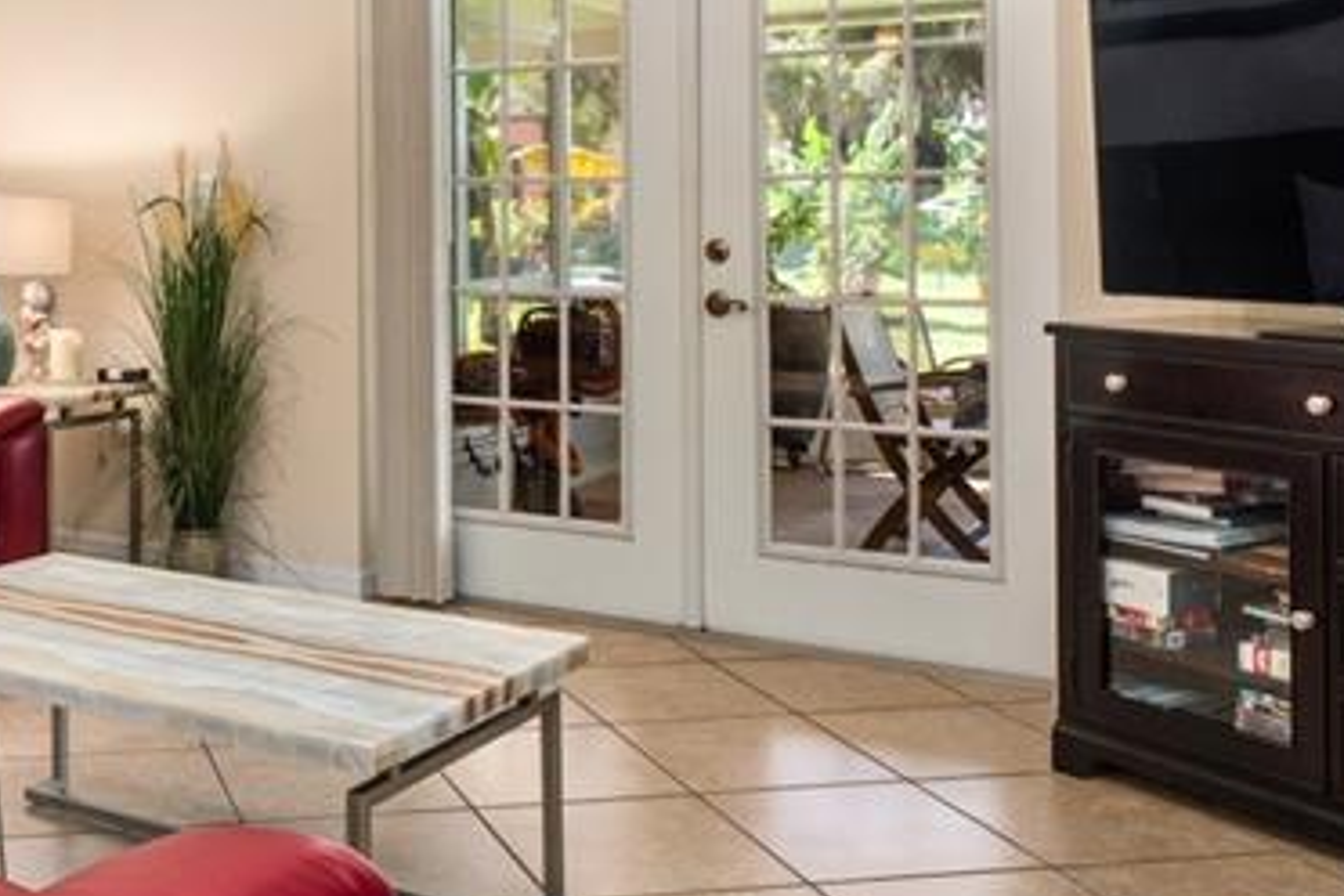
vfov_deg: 29.7
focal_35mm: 44
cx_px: 238
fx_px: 1643
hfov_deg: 42.2
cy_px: 159
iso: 400
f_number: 11
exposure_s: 1/1.67
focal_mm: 16
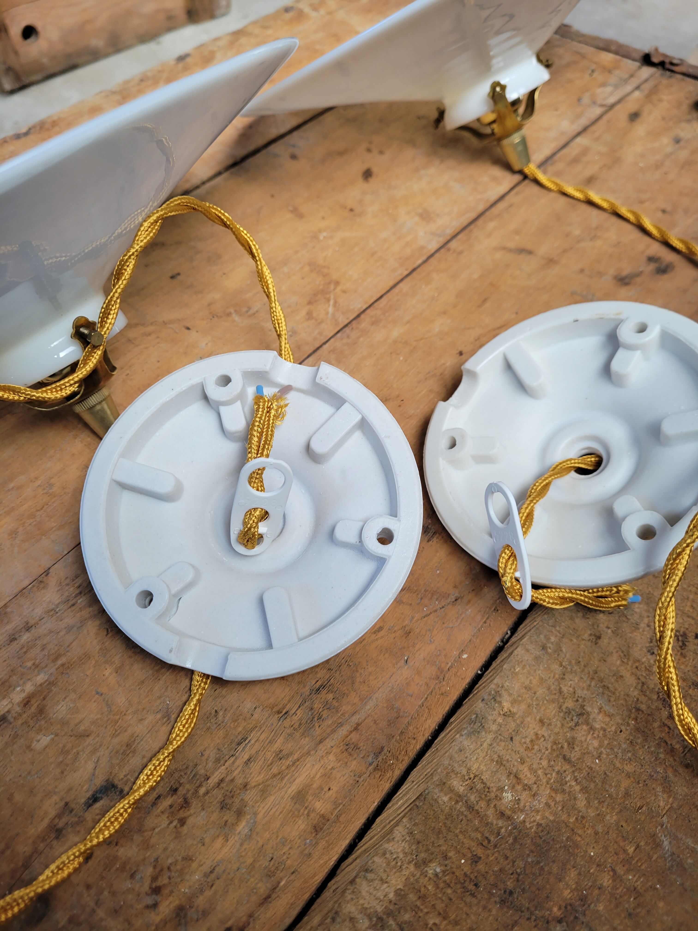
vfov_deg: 67.3
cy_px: 466
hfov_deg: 53.1
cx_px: 349
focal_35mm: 26
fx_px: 699
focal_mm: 5.4
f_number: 1.8
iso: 64
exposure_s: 1/100
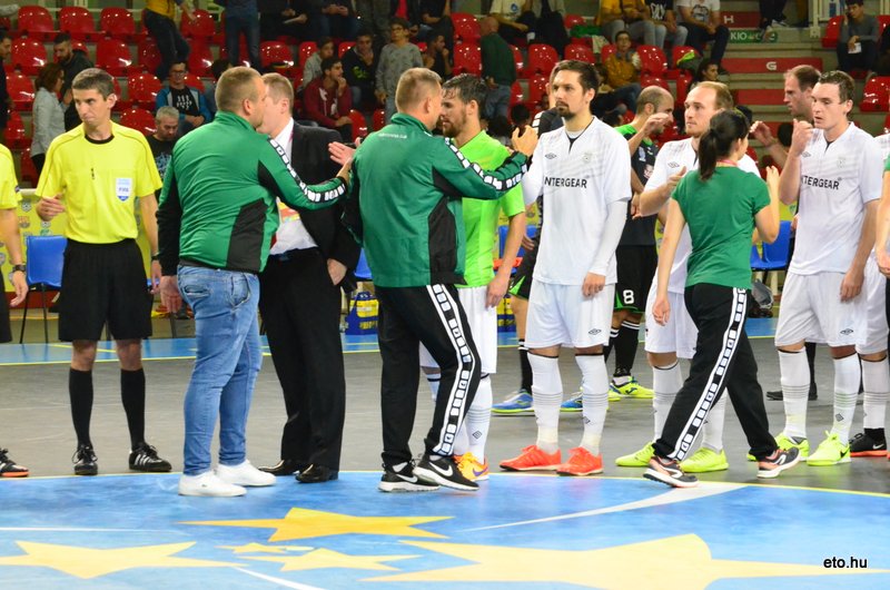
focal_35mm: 147
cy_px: 295
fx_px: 3627
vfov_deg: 9.3
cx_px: 445
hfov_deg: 14.0
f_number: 6.3
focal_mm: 98
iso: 6400
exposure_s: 1/250
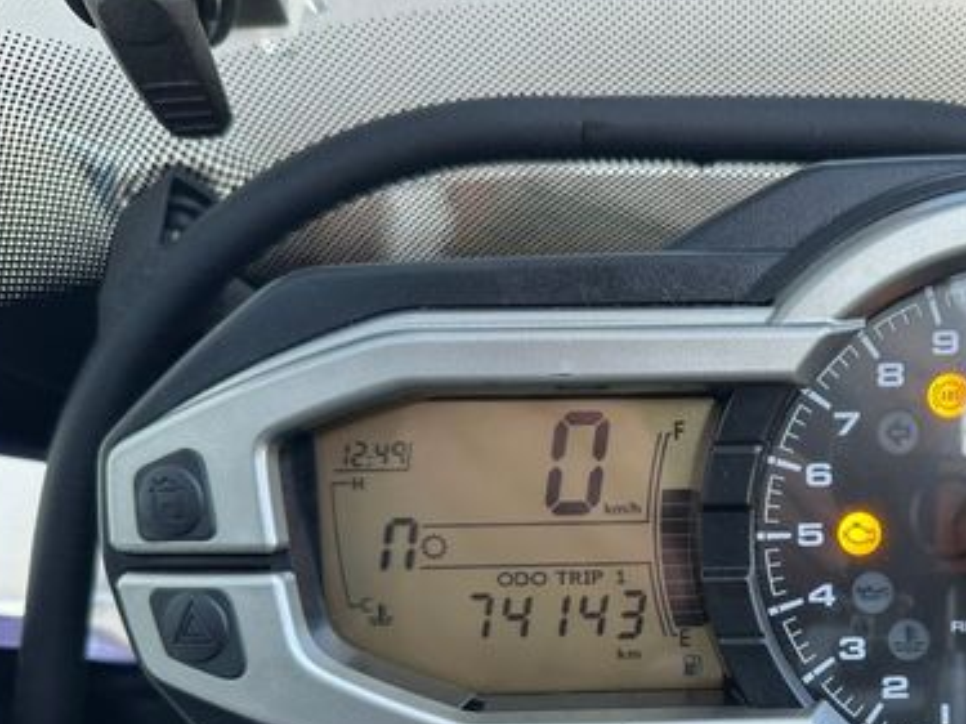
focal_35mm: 41
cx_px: 744
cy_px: 554
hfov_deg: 44.0
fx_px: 1144
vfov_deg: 34.3
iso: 64
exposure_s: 1/177
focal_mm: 6.86
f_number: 1.78
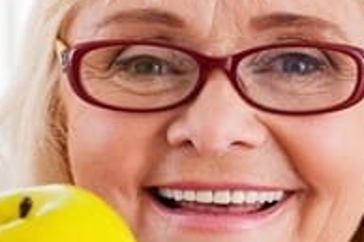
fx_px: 2657
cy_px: 170
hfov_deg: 7.8
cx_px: 84
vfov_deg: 5.2
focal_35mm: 263
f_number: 4.5
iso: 200
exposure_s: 1/160
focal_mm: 85
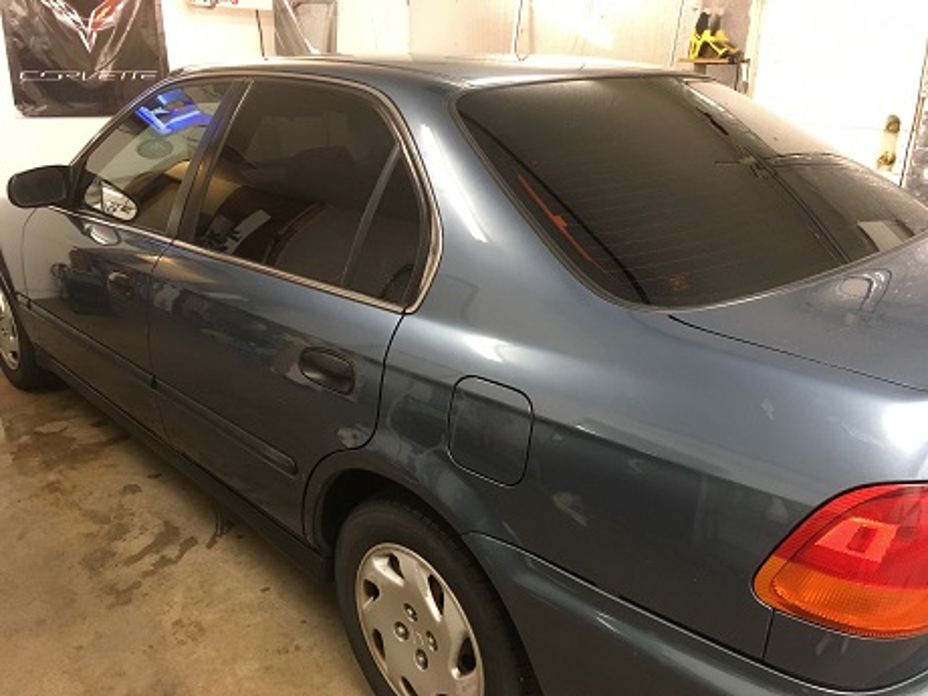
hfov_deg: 61.7
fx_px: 777
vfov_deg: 48.2
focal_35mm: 29
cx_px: 464
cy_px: 348
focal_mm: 4.15
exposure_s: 1/30
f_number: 2.2
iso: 160
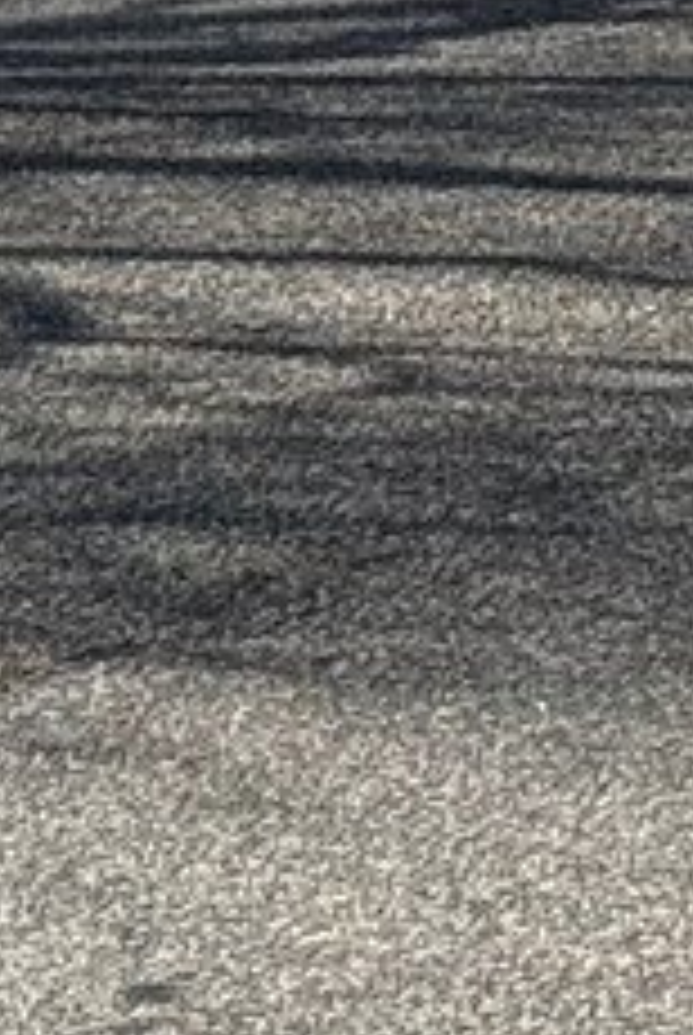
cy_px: -1316
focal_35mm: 328
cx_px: 2594
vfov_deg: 6.0
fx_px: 9442
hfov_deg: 4.0
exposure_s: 1/7874
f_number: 1.78
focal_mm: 6.76
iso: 64
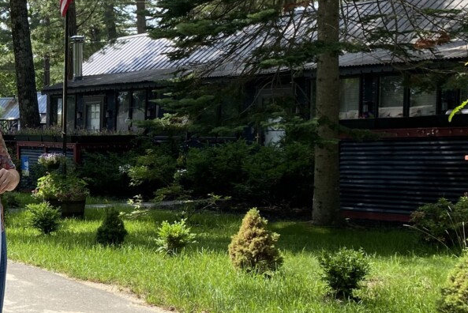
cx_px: -114
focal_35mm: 70
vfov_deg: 19.5
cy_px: 172
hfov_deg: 25.4
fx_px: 910
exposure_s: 1/839
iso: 32
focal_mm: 4.25
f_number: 1.8
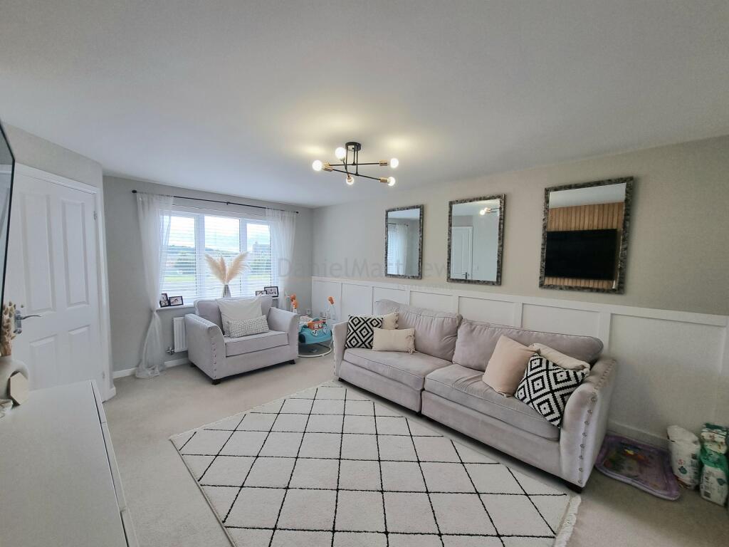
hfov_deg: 106.2
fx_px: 274
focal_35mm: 13
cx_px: 364
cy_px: 274
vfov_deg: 89.9
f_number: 2.2
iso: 50
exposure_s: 1/200
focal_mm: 2.2
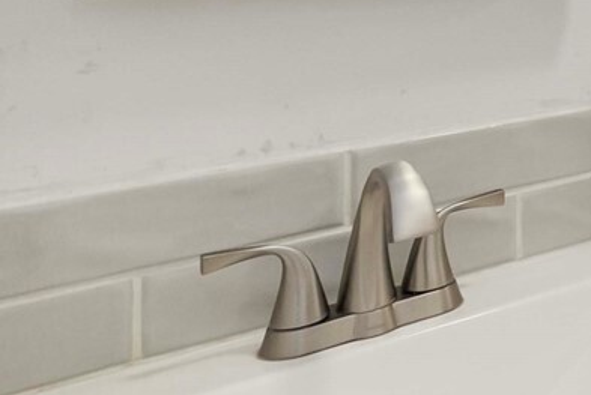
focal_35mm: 56
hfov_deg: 21.0
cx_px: 1106
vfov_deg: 22.5
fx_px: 920
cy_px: -72
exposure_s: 1/60
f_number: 7.1
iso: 400
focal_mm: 13
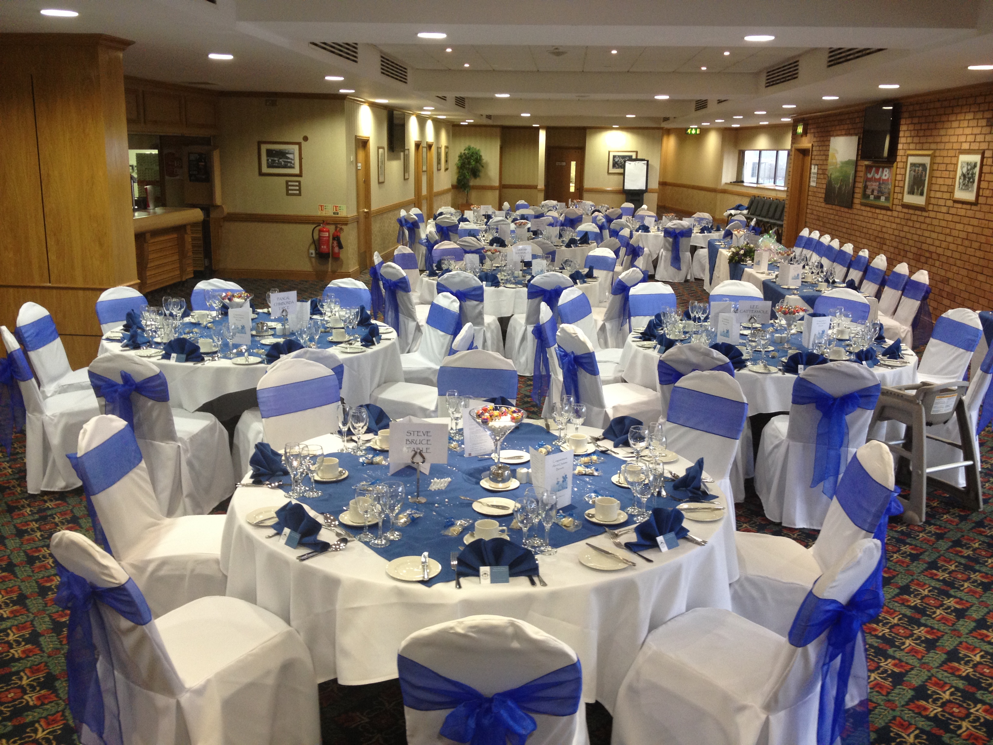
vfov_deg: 40.7
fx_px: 1004
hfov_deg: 52.6
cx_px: 496
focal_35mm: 35
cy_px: 372
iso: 100
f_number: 2.4
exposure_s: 1/20
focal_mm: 4.28
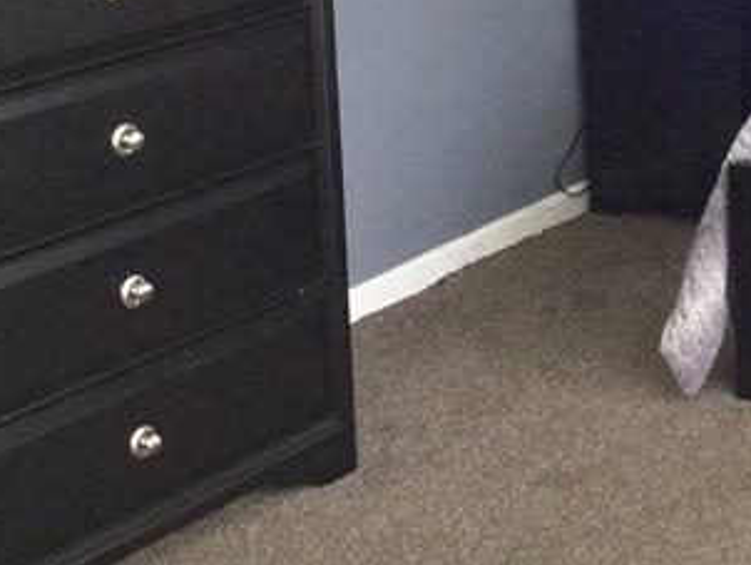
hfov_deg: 17.9
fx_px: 2280
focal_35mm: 105
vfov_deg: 13.7
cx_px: 860
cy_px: -129
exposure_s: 1/60
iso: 25
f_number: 2.4
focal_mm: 3.3
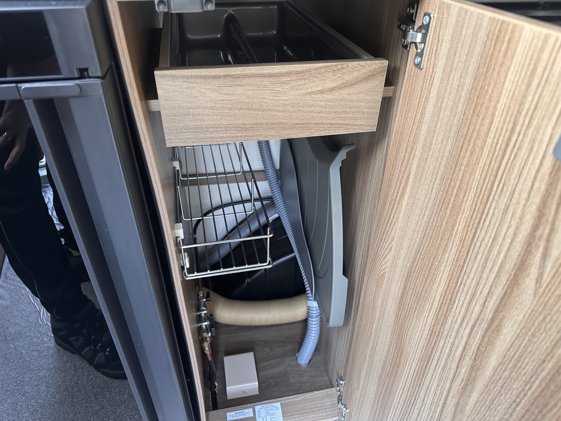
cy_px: 210
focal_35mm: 24
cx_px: 280
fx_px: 389
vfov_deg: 56.8
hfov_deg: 71.6
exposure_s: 1/77
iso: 250
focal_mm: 6.86
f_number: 1.78
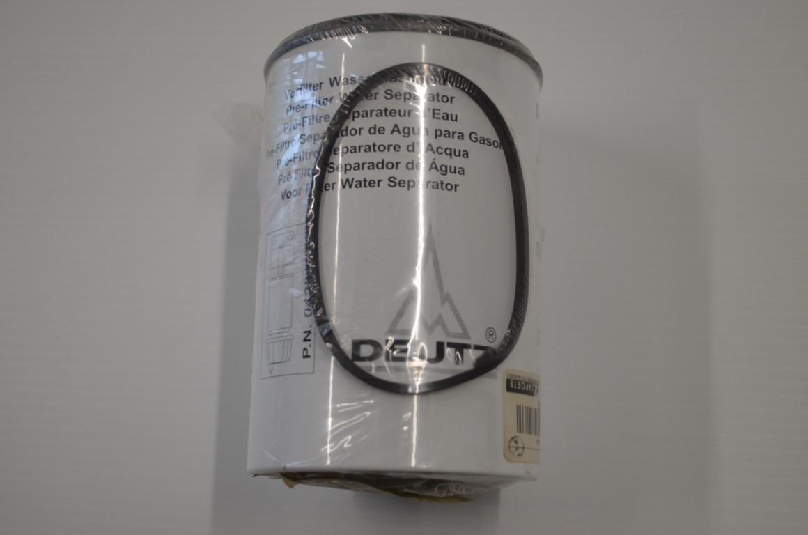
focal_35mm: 52
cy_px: 268
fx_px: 1176
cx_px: 404
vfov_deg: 25.6
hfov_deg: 37.9
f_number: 5
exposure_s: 1/100
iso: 400
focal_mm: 35
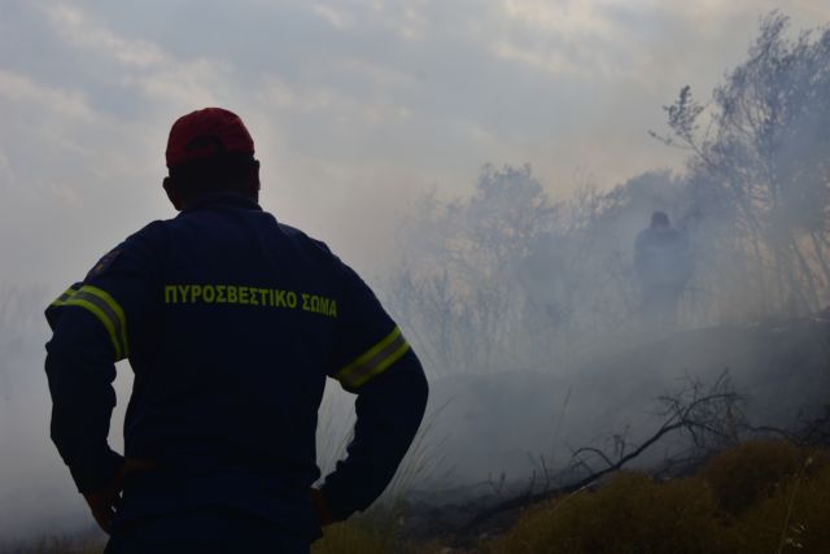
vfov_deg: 14.7
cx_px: 415
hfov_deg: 21.9
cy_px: 277
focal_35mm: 93
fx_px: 2145
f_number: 8
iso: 100
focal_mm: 62
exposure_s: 1/1000
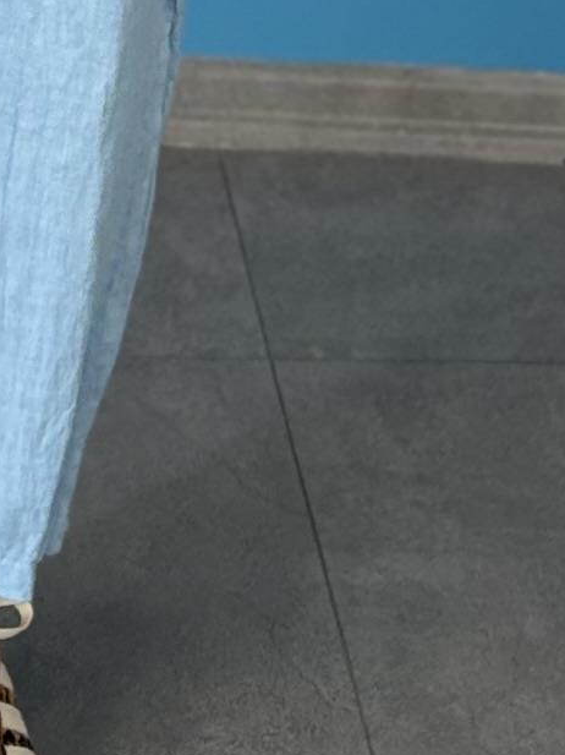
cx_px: -216
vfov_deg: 9.9
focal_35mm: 170
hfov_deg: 8.6
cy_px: -1197
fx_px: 3703
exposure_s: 1/103
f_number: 1.6
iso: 125
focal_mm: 5.96
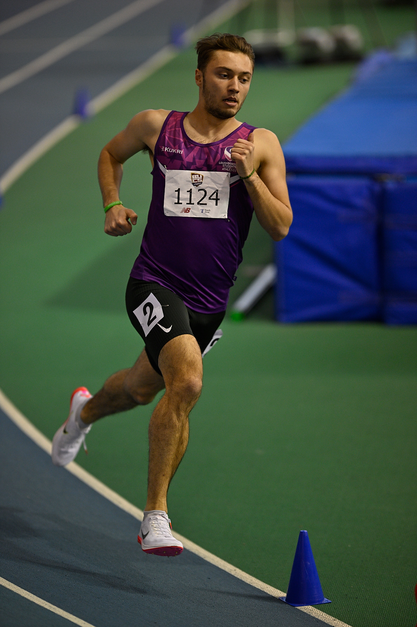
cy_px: 314
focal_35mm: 200
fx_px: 3478
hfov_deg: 6.9
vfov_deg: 10.3
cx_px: 208
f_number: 2
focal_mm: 200
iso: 1000
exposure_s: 1/1250
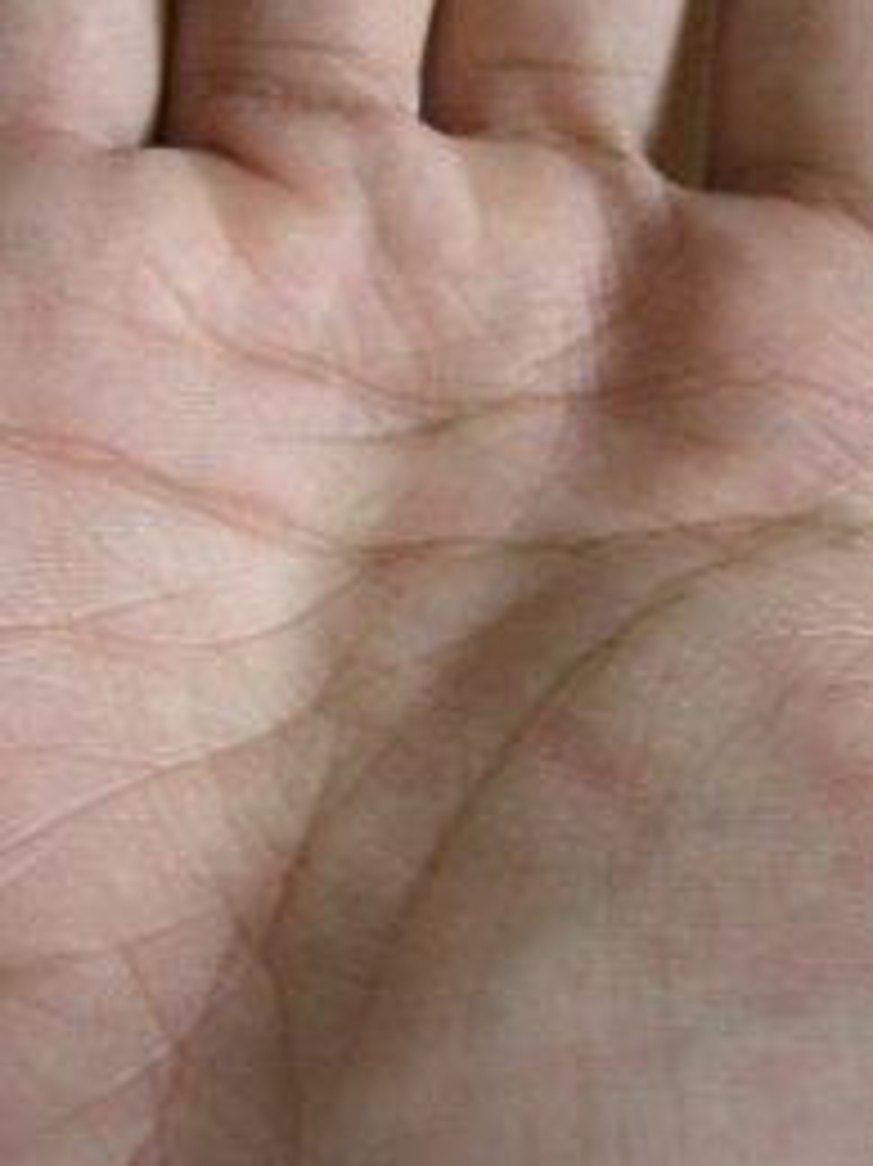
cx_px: 324
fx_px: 2389
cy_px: 671
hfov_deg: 20.7
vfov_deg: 27.4
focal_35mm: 71
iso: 400
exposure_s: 1/17
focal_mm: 8.5
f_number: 2.9
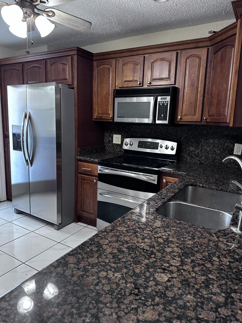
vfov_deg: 71.6
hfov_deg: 56.8
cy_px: 162
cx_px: 121
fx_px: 224
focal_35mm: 24
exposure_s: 1/60
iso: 250
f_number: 1.78
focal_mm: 6.86
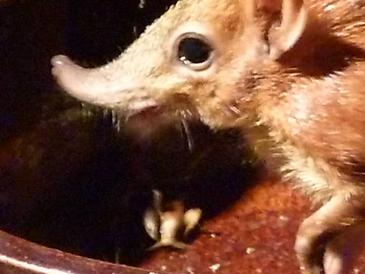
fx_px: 8488
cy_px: 62
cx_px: 361
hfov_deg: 2.5
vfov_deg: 1.8
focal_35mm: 805
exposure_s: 1/15
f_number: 4
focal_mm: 54.7
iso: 3200
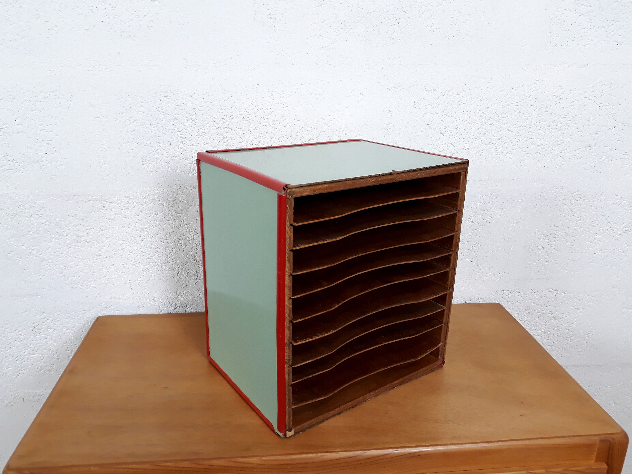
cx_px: 316
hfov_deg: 65.3
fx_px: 493
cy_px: 237
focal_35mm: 27
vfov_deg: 51.4
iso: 160
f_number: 1.7
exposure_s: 1/50
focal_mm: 3.71
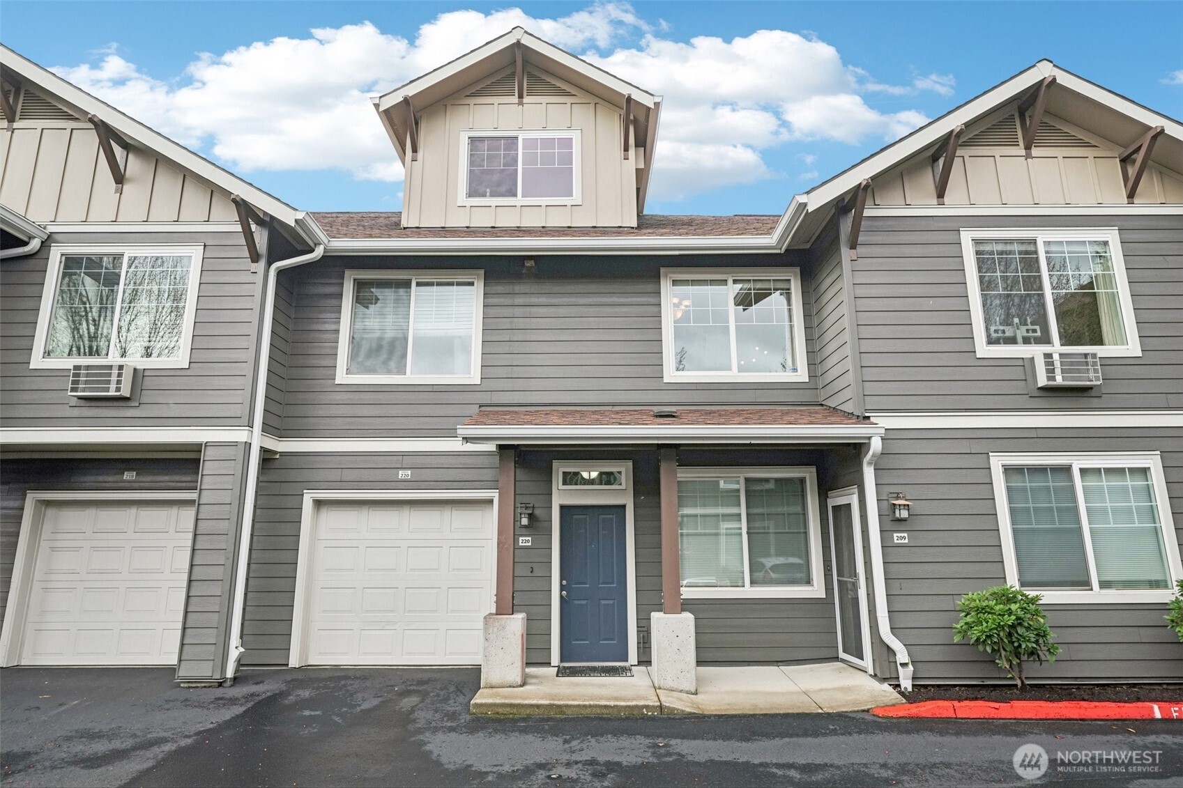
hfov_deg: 81.2
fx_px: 690
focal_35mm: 21
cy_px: 394
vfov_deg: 59.5
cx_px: 592
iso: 400
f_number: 8
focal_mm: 21
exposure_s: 1/160
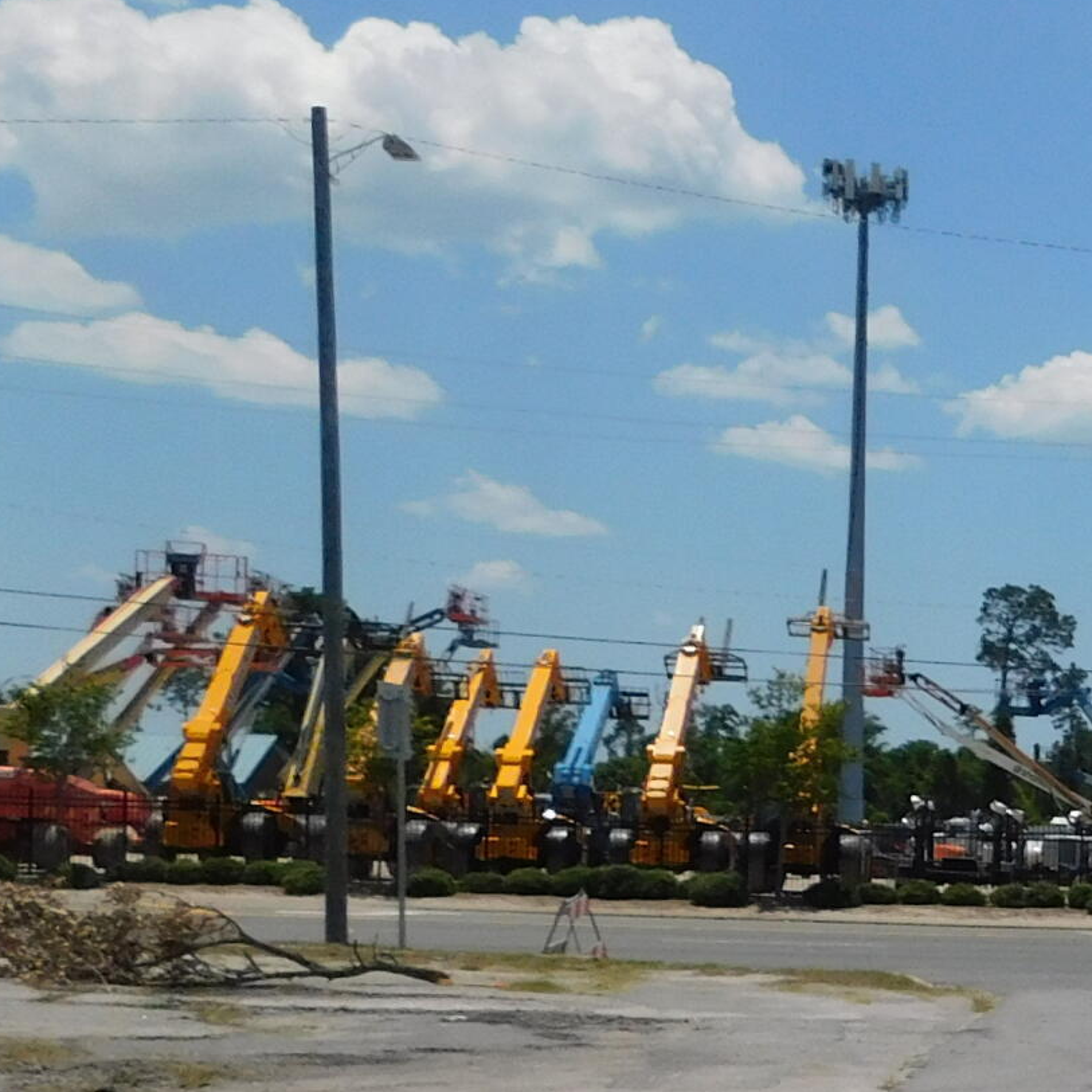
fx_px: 2677
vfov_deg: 22.8
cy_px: 868
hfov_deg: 19.2
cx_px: 1785
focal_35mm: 75
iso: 125
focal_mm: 4
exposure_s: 1/1000
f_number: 6
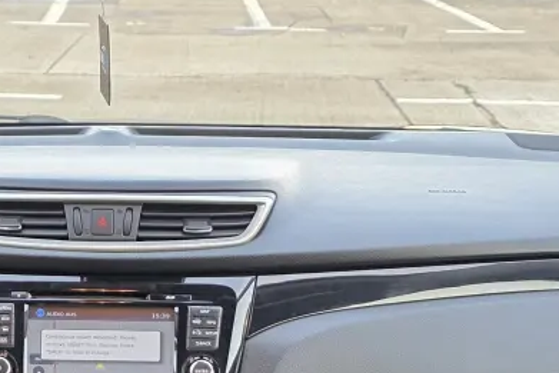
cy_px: 506
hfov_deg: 22.7
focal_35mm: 88
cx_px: 100
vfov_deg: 14.8
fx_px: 1367
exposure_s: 1/180
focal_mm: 6.3
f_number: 1.7
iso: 250
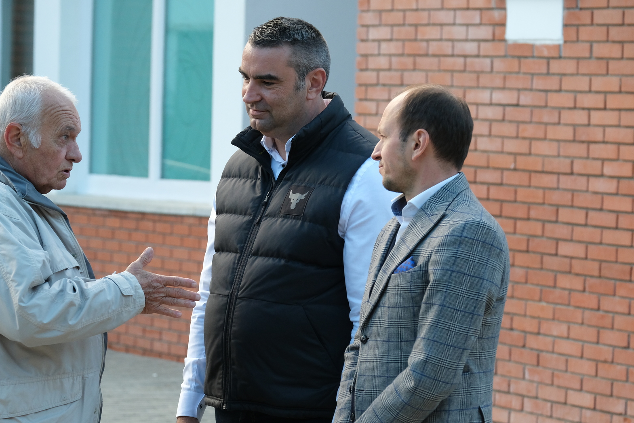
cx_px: 230
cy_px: 265
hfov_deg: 11.4
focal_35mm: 181
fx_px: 3187
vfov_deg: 7.6
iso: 1250
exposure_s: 1/250
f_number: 5.6
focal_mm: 94.5
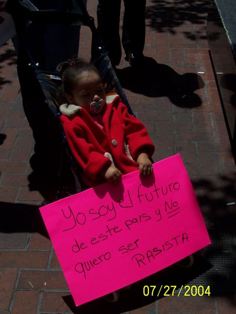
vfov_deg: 33.8
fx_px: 518
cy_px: 157
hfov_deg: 25.7
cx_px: 118
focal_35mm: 57
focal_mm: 8.6
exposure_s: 1/1000
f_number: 6.7
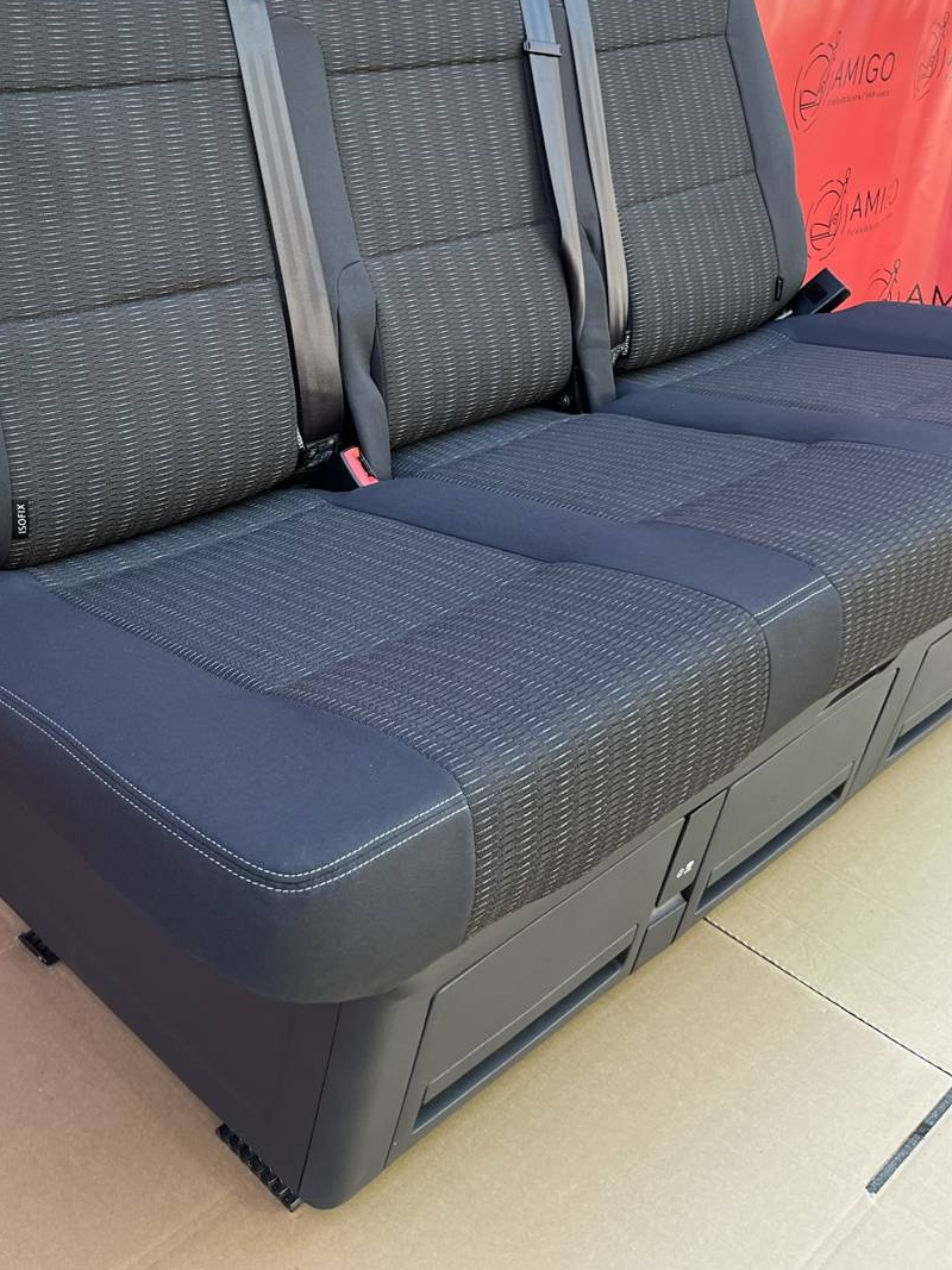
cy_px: 327
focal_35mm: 39
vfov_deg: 46.3
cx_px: 265
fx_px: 1430
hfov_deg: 36.2
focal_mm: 5.1
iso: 40
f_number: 1.6
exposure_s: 1/121
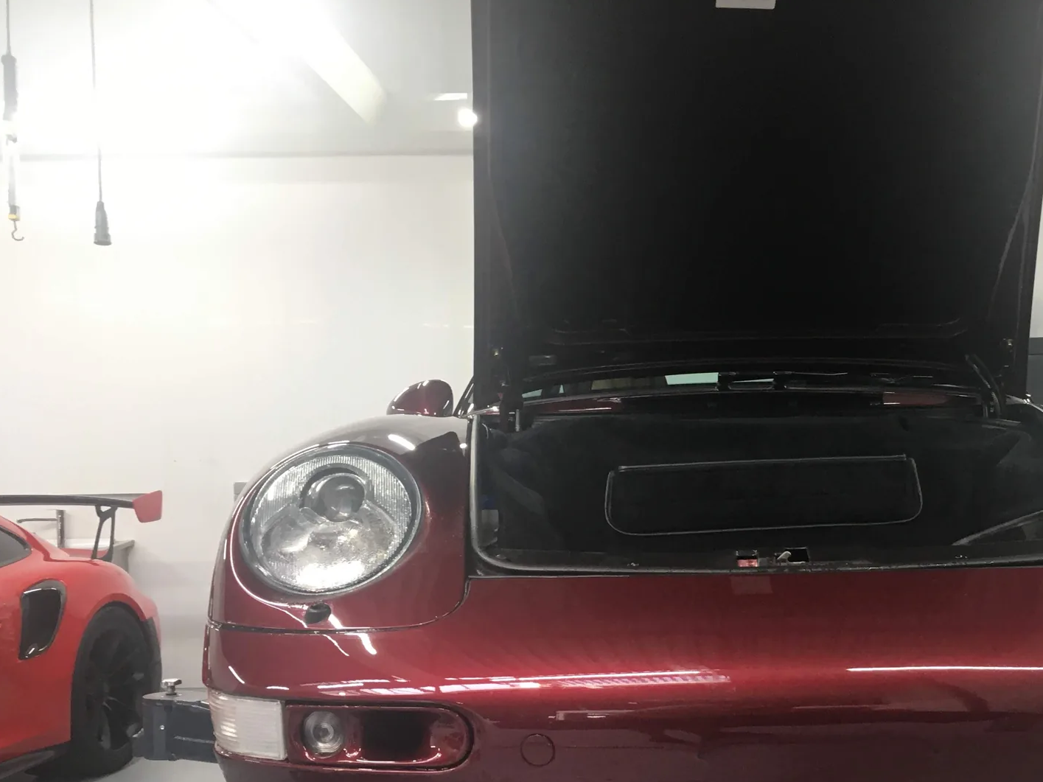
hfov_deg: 44.8
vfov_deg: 34.6
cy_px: 550
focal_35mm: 41
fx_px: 1235
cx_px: 733
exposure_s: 1/33
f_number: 2.2
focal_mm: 4.15
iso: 50
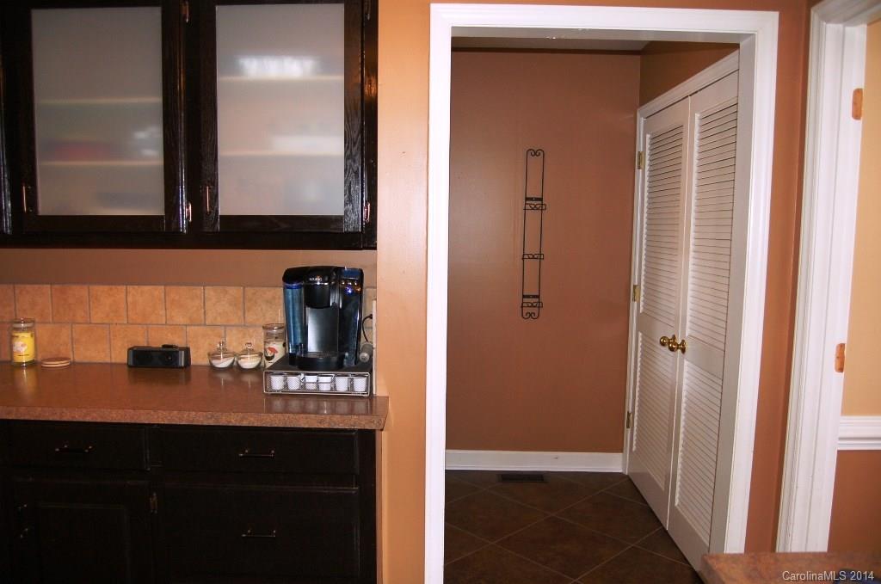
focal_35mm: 27
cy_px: 292
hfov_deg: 67.5
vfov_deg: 47.8
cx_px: 440
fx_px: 660
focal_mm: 18
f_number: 3.5
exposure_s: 1/60
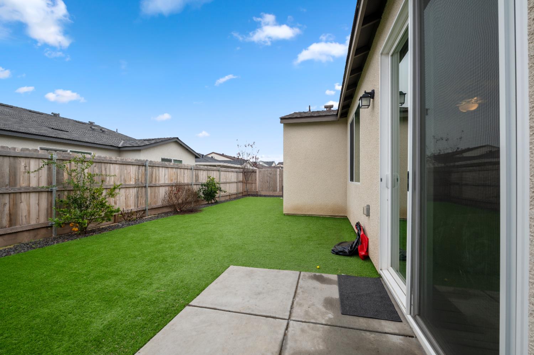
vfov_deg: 81.1
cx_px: 267
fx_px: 208
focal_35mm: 14
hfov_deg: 104.3
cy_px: 178
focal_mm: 14
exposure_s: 1/80
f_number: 9
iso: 250
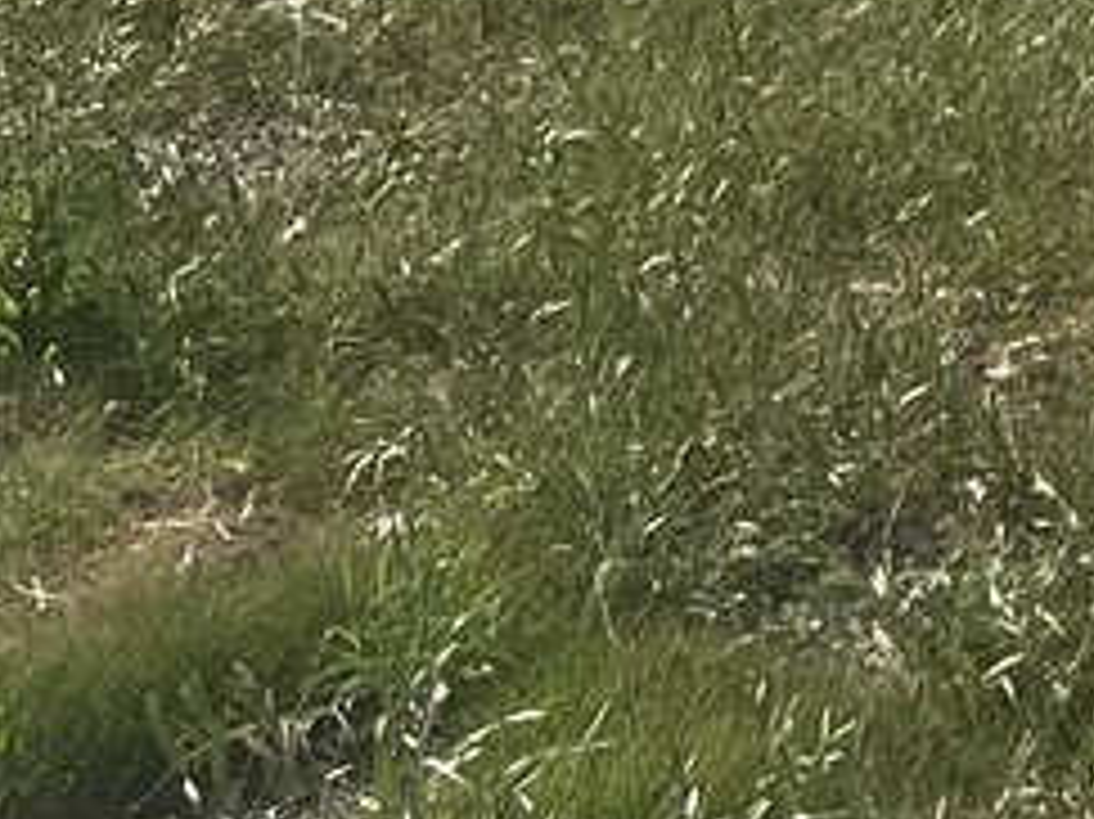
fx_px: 4865
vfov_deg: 9.0
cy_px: -878
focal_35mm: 154
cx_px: 2373
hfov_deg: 11.3
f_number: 1.5
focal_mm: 5.7
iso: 50
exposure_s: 1/6211
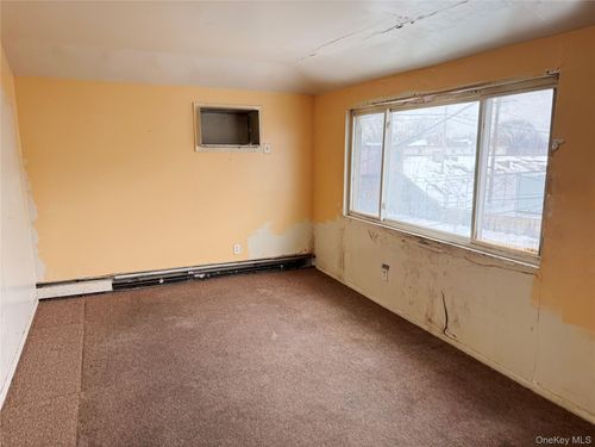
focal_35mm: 24
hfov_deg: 71.6
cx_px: 298
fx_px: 413
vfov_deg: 56.8
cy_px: 224
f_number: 1.78
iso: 125
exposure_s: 1/236
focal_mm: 6.76
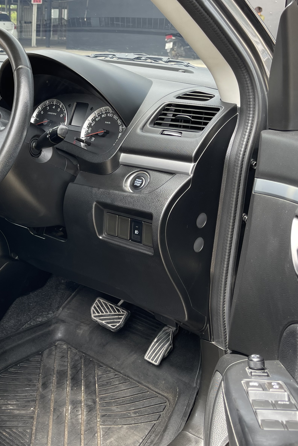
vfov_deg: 42.6
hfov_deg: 27.7
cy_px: 181
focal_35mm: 46
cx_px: 5
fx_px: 571
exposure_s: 1/143
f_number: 1.6
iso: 32
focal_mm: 5.1
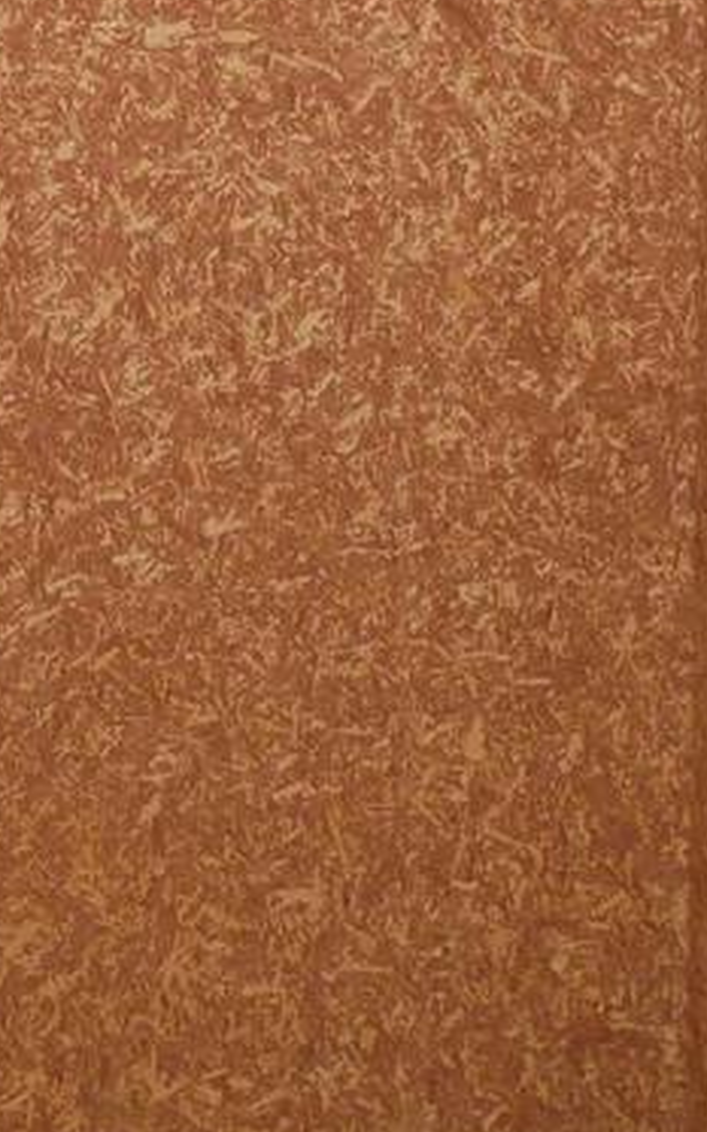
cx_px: -334
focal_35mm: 131
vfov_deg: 14.1
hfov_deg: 9.7
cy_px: -923
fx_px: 4040
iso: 400
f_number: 3.8
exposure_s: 1/60
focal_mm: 15
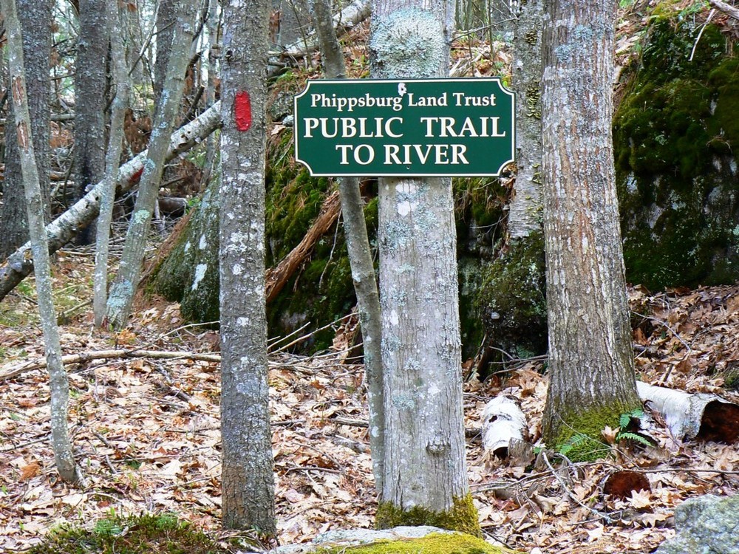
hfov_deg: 22.8
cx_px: 370
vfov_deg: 17.2
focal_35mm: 86
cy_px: 277
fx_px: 1836
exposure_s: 1/60
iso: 80
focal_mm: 14.3
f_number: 4
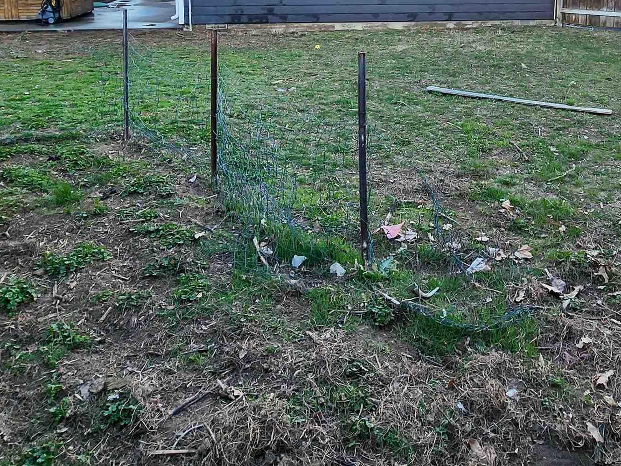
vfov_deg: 42.7
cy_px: 43
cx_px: 377
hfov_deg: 59.4
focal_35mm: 30
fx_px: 538
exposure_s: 1/233
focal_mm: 2.2
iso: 50
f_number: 2.2
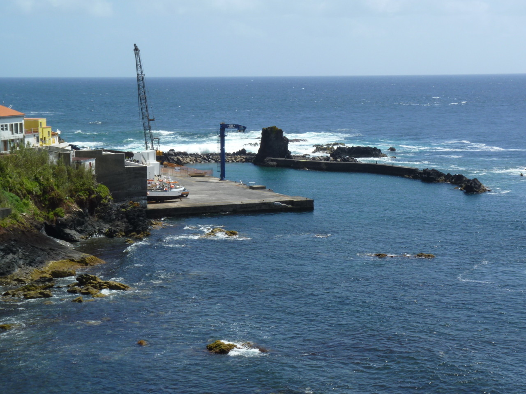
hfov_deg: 27.0
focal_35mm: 72
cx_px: 263
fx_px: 1094
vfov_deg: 20.4
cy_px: 197
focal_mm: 12.8
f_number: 5.6
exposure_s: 1/320
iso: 80
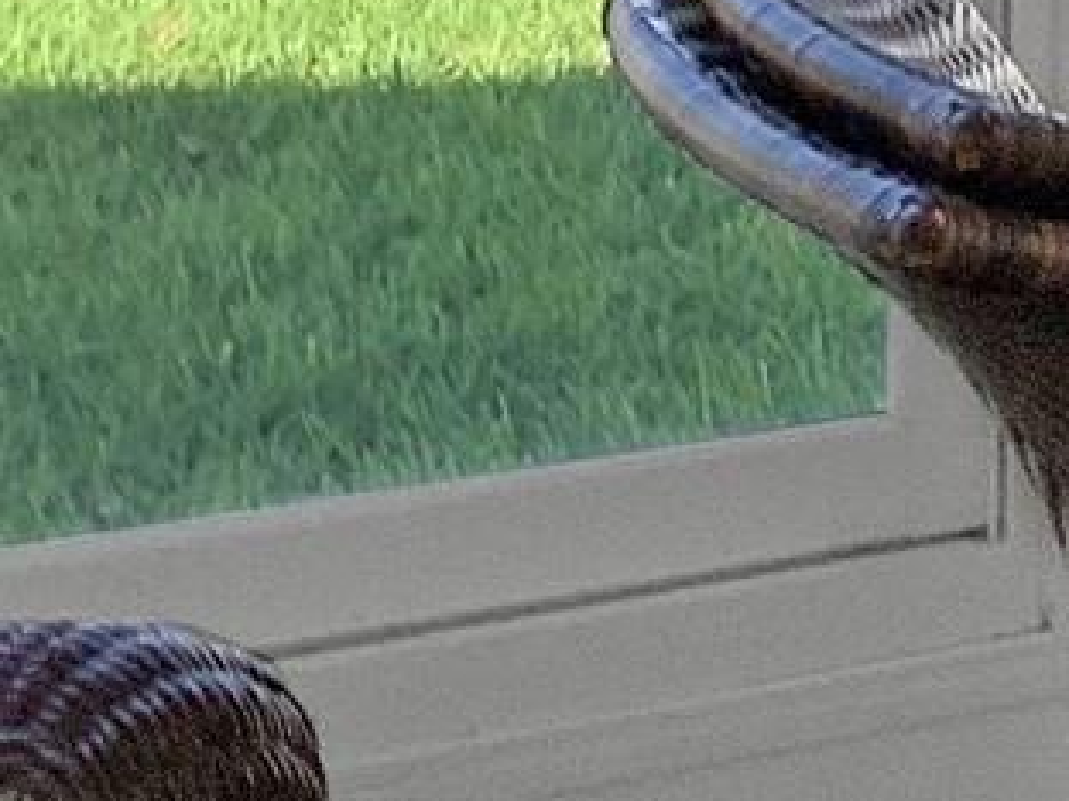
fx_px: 4910
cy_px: -353
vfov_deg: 9.1
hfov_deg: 10.5
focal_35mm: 159
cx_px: 2659
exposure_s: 1/120
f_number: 2.4
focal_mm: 3.3
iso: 32
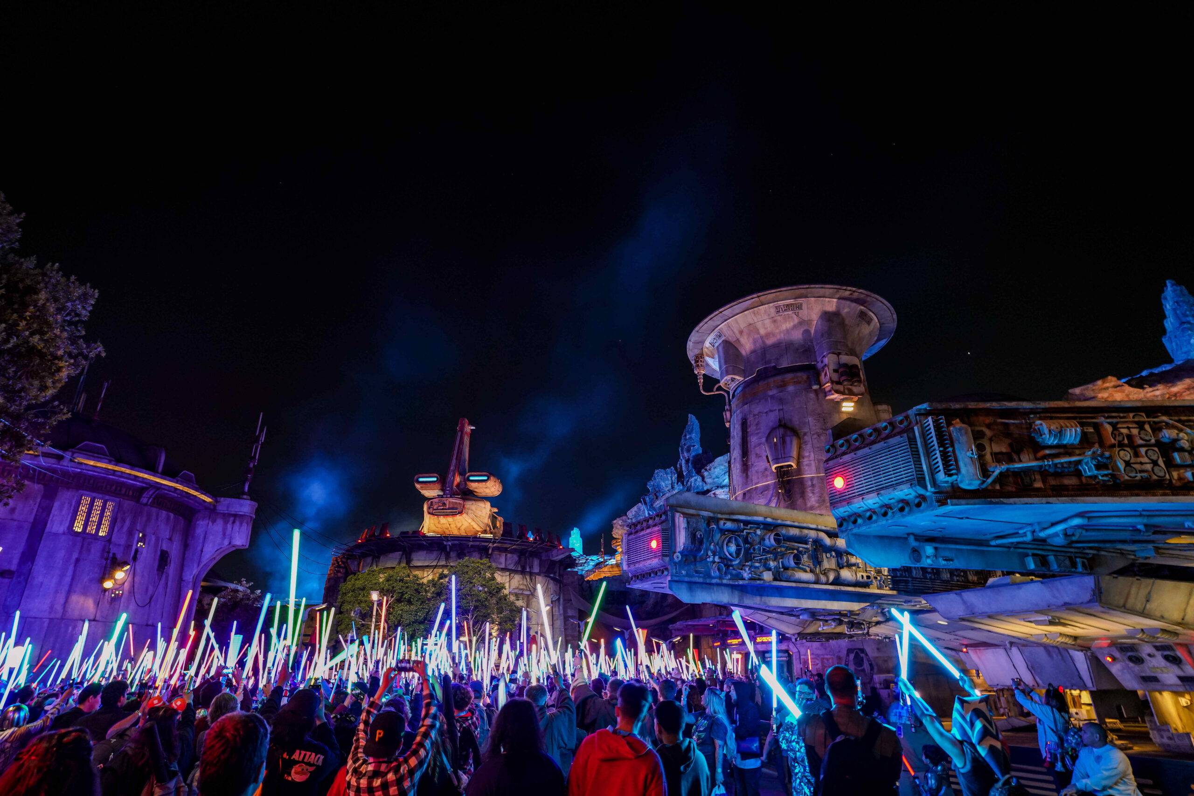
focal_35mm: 20
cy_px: 398
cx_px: 597
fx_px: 663
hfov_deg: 84.0
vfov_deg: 62.0
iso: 800
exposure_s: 1/13
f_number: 2.8
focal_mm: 20
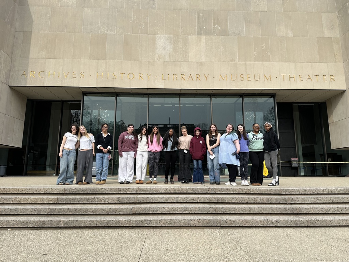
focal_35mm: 24
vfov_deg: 56.8
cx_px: 174
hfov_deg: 71.6
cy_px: 131
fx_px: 242
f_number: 1.78
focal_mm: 6.86
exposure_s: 1/2252
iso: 80
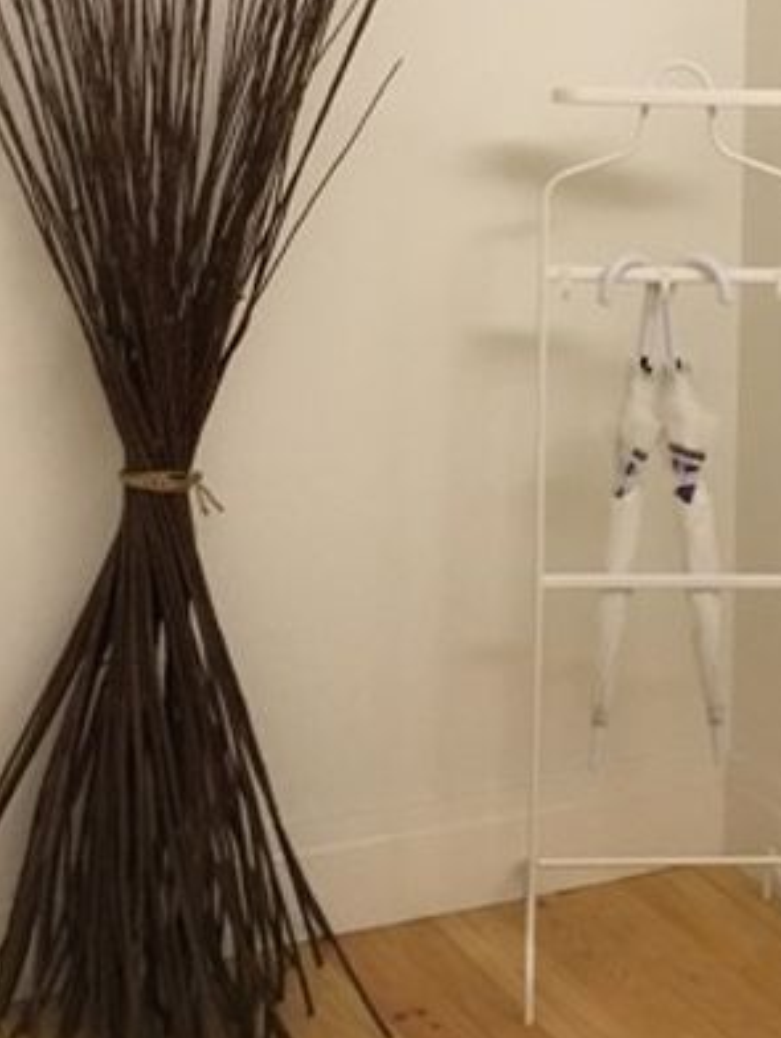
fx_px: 1921
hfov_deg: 22.8
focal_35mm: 64
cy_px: 328
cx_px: 559
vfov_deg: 30.0
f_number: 2.2
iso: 250
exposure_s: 1/17
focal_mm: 4.15
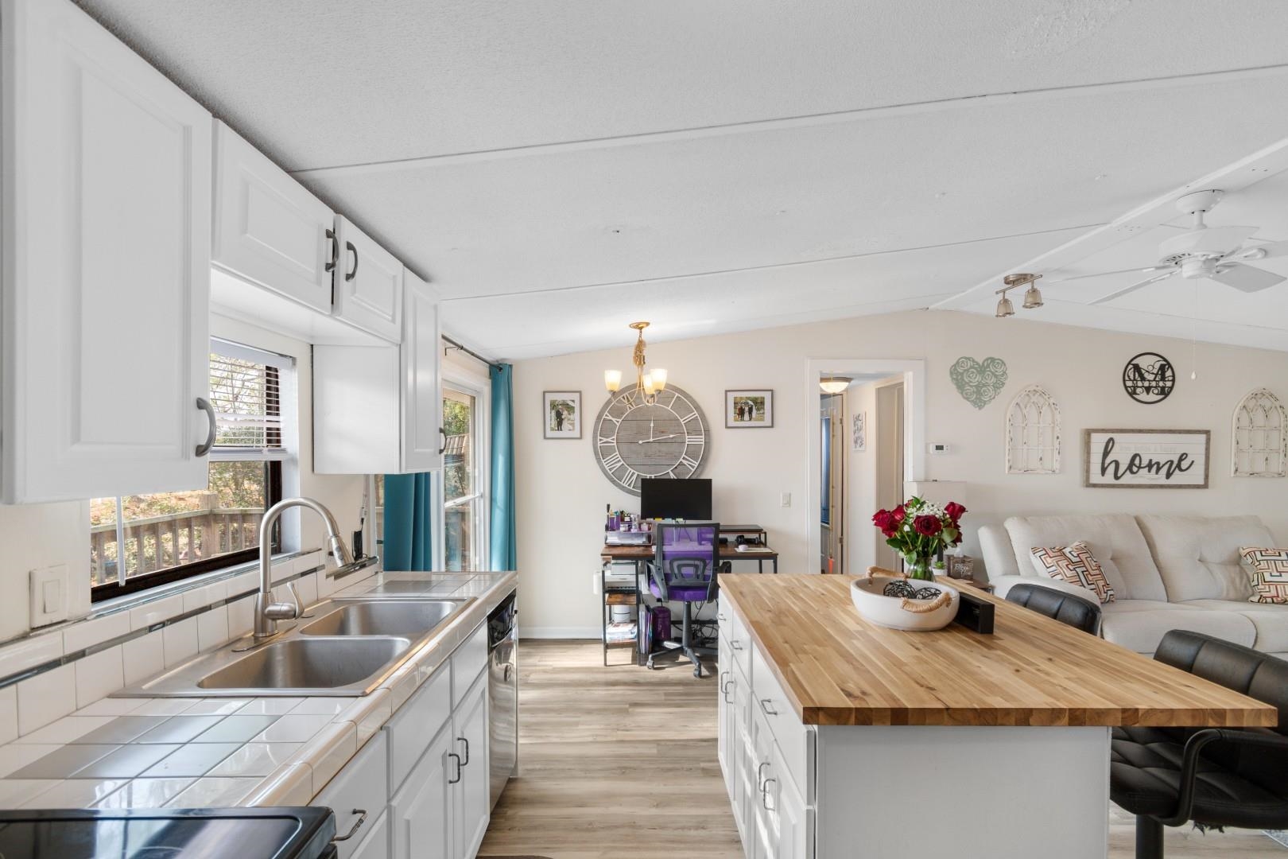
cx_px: 644
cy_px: 430
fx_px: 537
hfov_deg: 100.4
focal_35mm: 15
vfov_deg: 77.3
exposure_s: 1/50
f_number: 4.5
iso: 100
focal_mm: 10
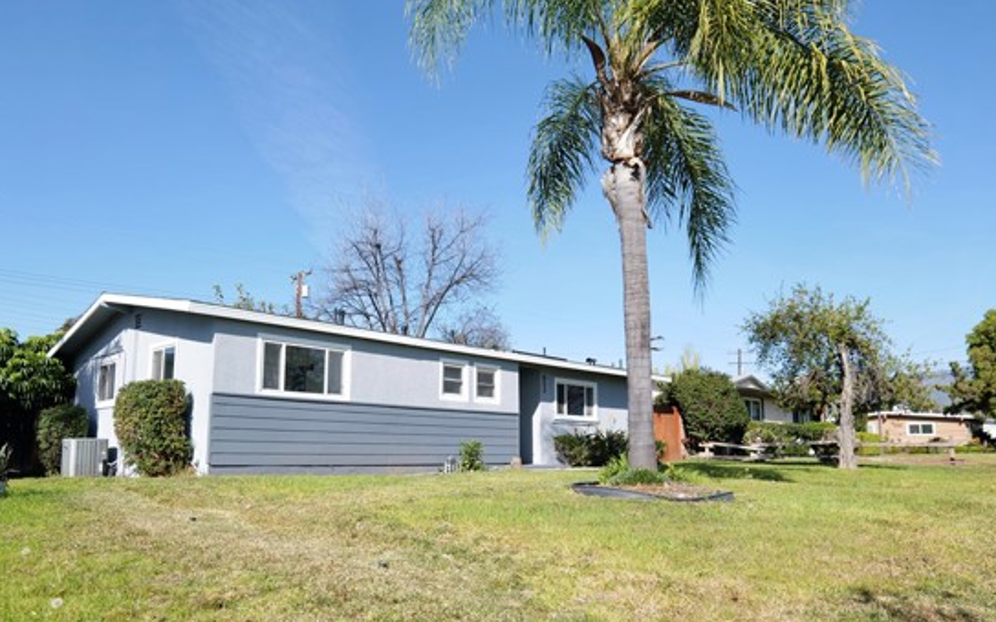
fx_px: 651
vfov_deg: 50.9
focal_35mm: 24
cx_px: 445
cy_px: 358
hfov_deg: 74.6
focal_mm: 20
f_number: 3.5
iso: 100
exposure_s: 1/1000
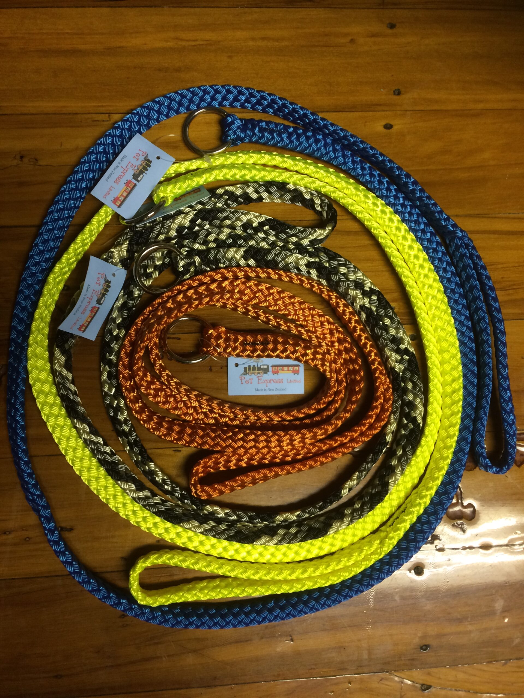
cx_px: 262
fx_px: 585
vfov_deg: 61.7
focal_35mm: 29
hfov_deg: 48.2
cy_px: 349
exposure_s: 1/33
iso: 160
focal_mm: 4.15
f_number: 2.2
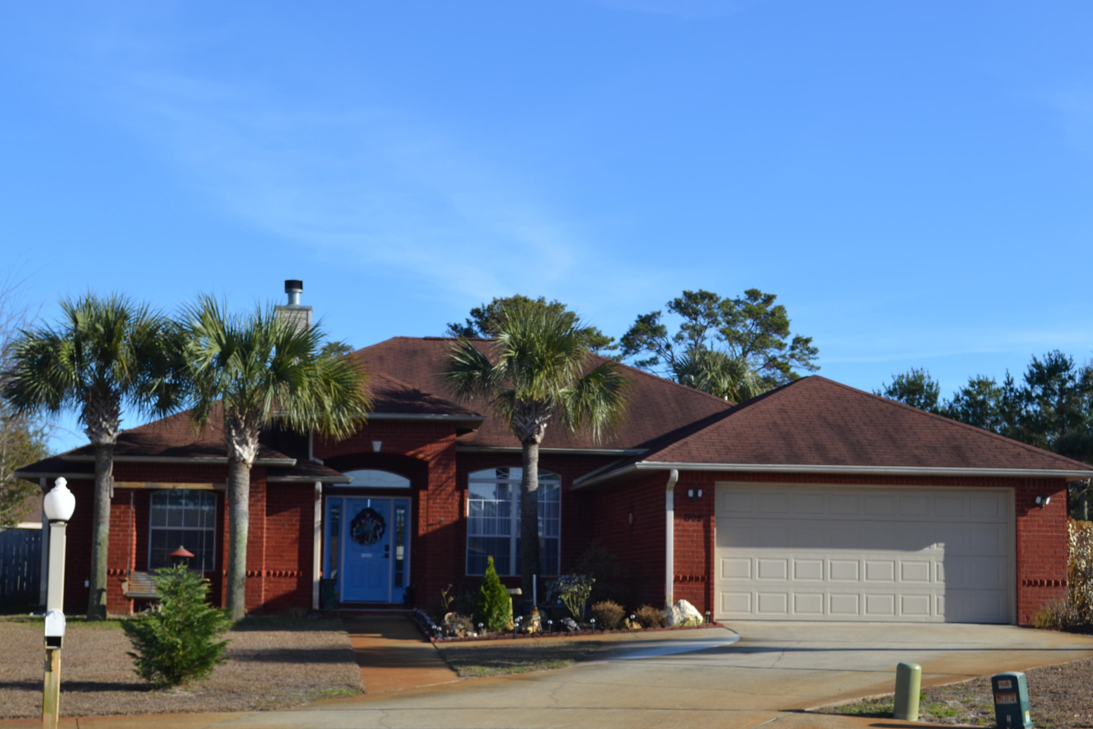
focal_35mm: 60
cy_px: 364
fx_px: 1822
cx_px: 546
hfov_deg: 33.4
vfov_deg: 22.6
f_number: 8
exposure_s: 1/250
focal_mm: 40
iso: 100
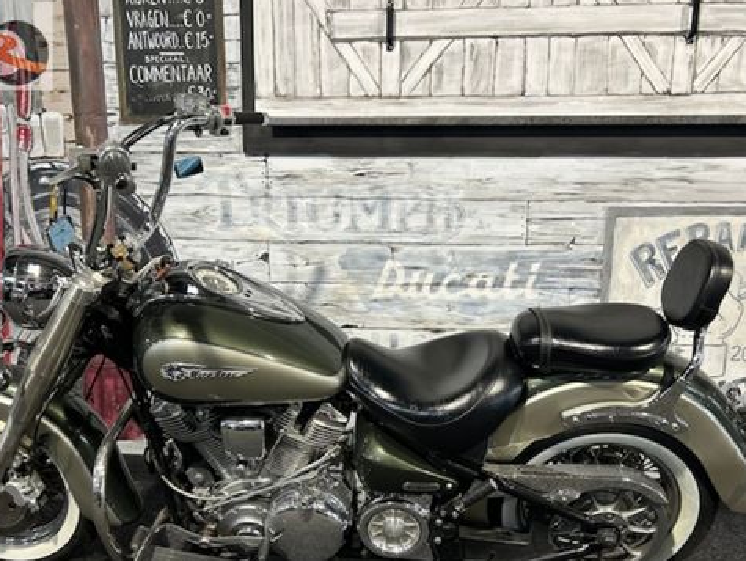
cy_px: 369
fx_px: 755
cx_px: 358
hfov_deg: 52.6
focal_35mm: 35
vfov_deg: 40.3
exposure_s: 1/50
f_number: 1.5
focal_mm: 5.7
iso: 80
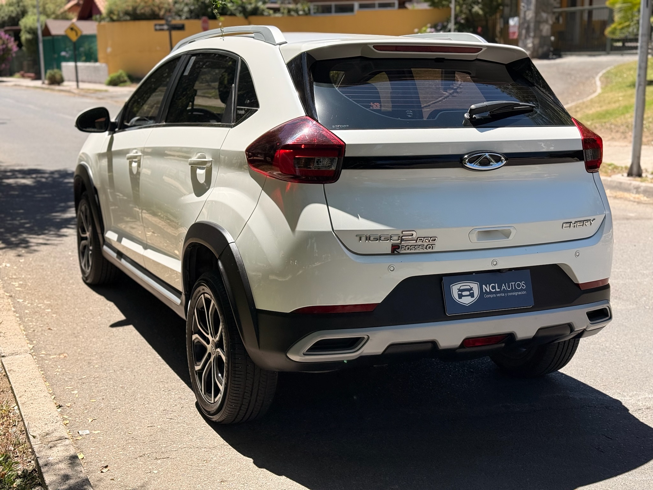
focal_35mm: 48
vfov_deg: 30.3
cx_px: 326
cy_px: 245
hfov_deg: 39.7
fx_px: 905
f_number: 1.78
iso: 100
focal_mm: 6.76
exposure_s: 1/3891
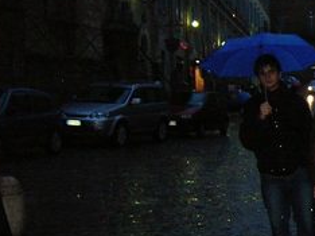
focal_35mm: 87
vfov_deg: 16.9
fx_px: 791
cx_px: 394
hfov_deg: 20.8
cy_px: 158
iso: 200
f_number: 2.9
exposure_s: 1/60.1
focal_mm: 5.7
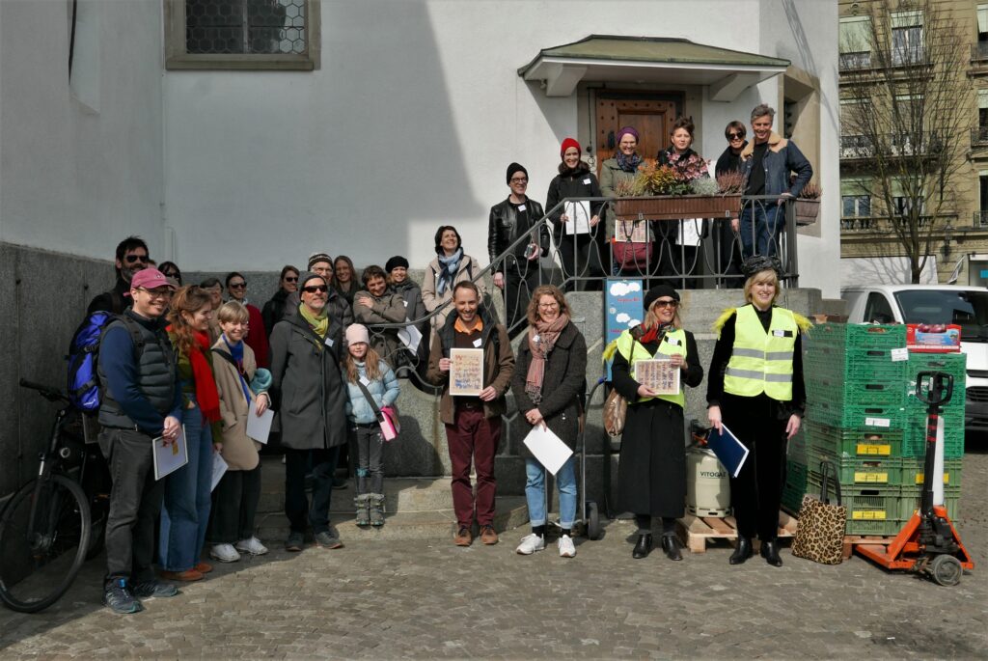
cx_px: 494
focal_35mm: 35
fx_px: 961
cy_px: 330
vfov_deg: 37.9
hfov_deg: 54.4
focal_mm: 15.9
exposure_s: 1/800
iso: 200
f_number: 5.6
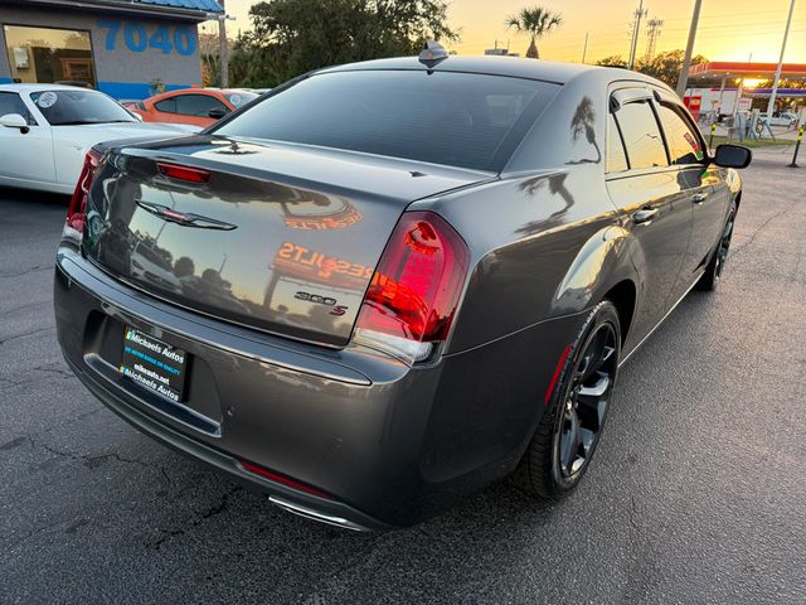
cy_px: 302
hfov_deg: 71.6
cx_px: 403
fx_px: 559
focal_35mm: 24
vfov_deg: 56.8
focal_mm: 6.76
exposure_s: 1/223
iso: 125
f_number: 1.78
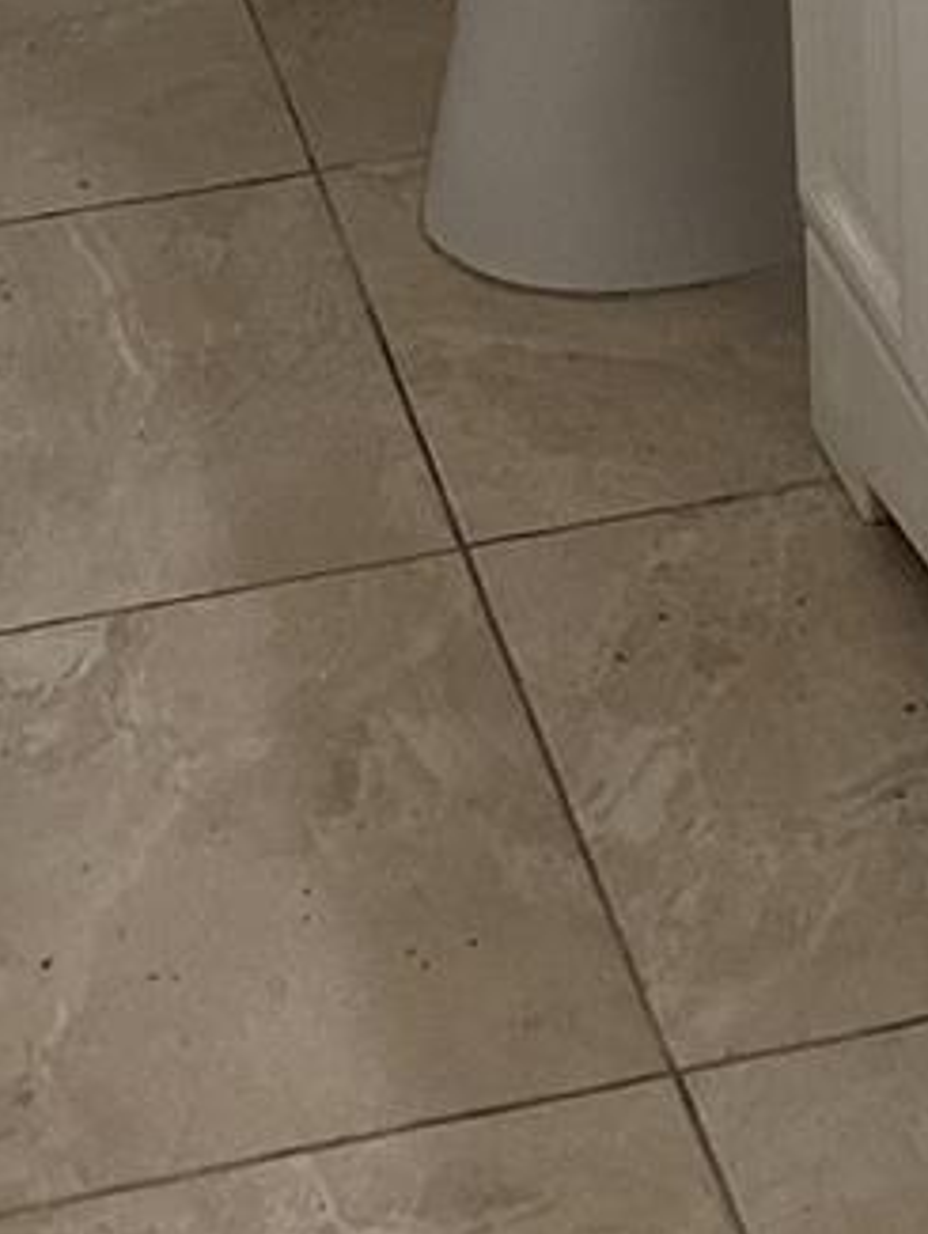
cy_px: -897
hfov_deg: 13.0
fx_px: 4070
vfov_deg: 15.2
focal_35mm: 114
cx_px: 606
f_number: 2.4
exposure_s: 1/60
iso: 80
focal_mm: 3.3
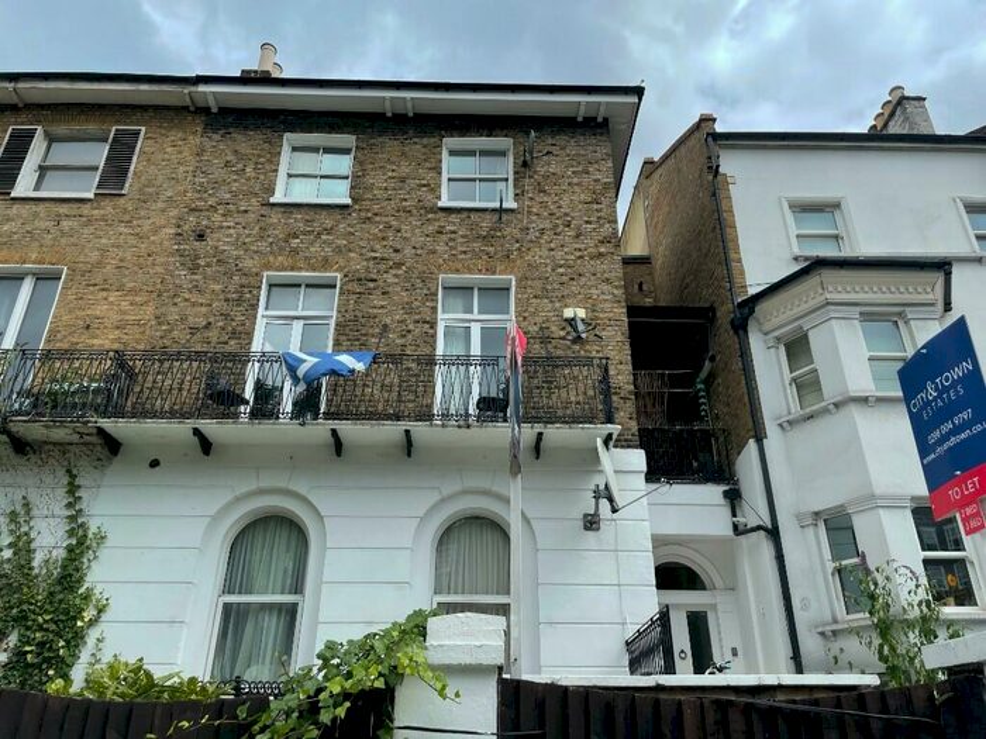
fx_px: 741
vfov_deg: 53.1
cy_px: 370
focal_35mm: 26
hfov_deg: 67.3
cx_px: 493
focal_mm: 4.2
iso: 32
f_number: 1.6
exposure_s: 1/2174
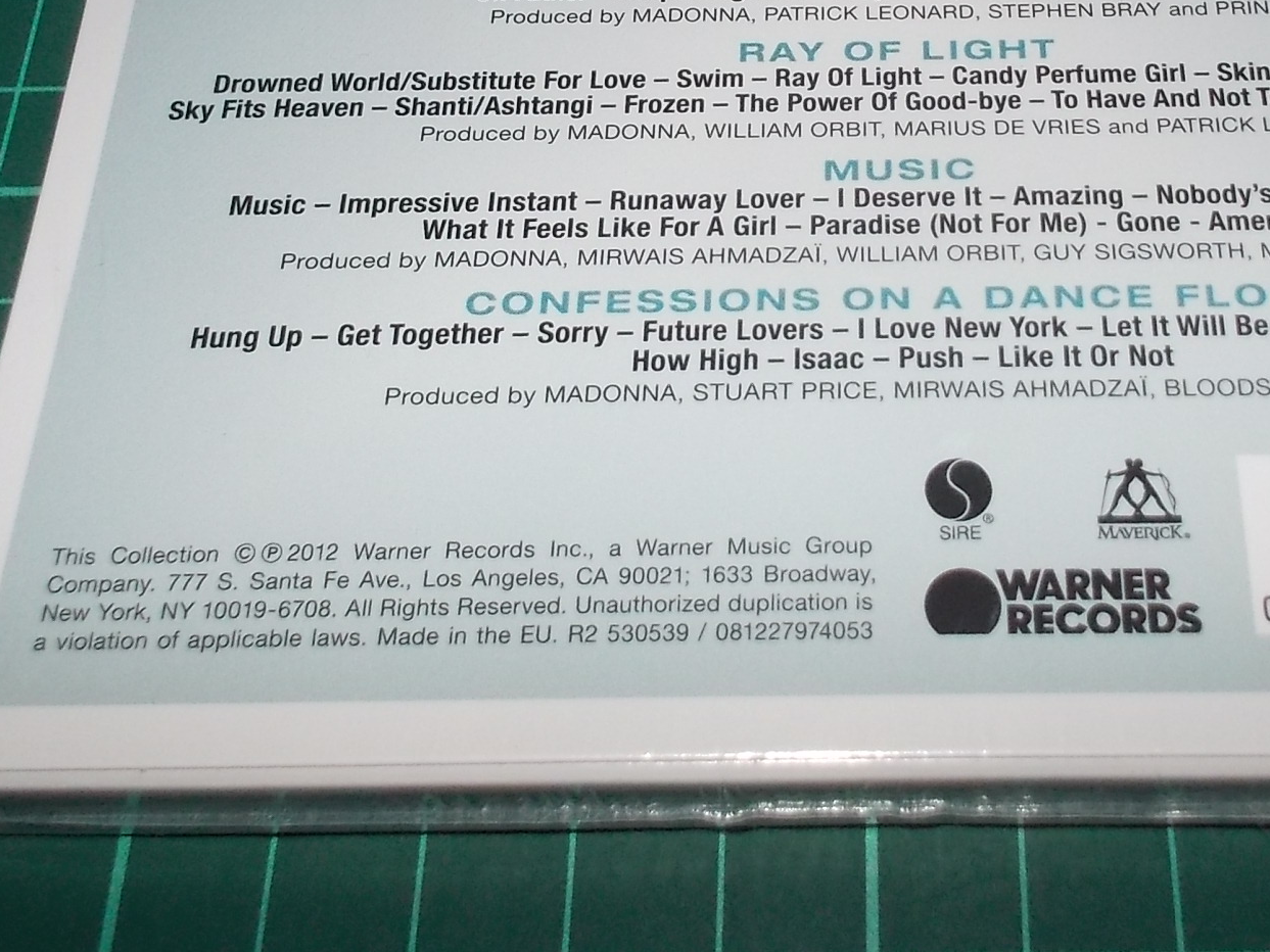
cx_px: 856
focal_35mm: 53
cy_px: 139
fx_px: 1944
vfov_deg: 26.8
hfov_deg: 35.8
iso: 200
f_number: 3.3
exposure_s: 1/30
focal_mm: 4.1
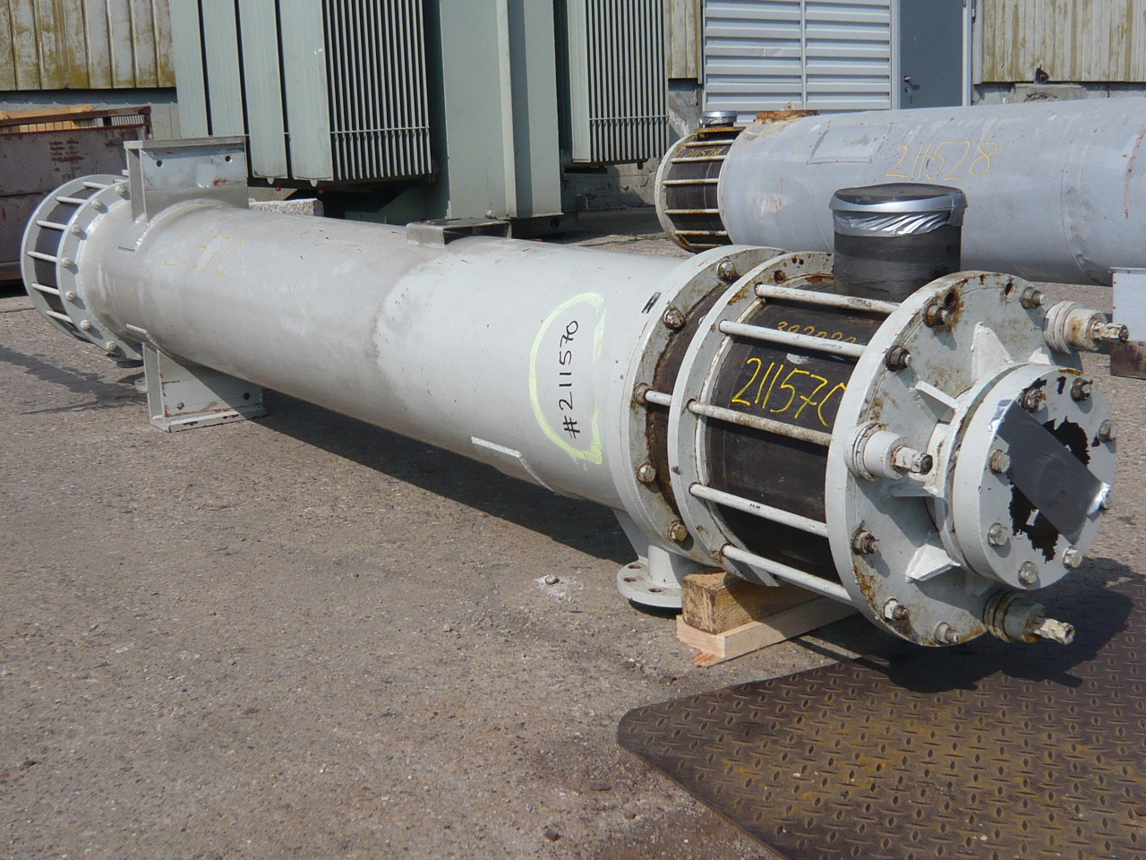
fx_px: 1390
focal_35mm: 42
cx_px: 573
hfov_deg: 44.8
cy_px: 430
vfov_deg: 34.3
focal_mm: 4.6
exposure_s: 1/250
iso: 100
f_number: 8
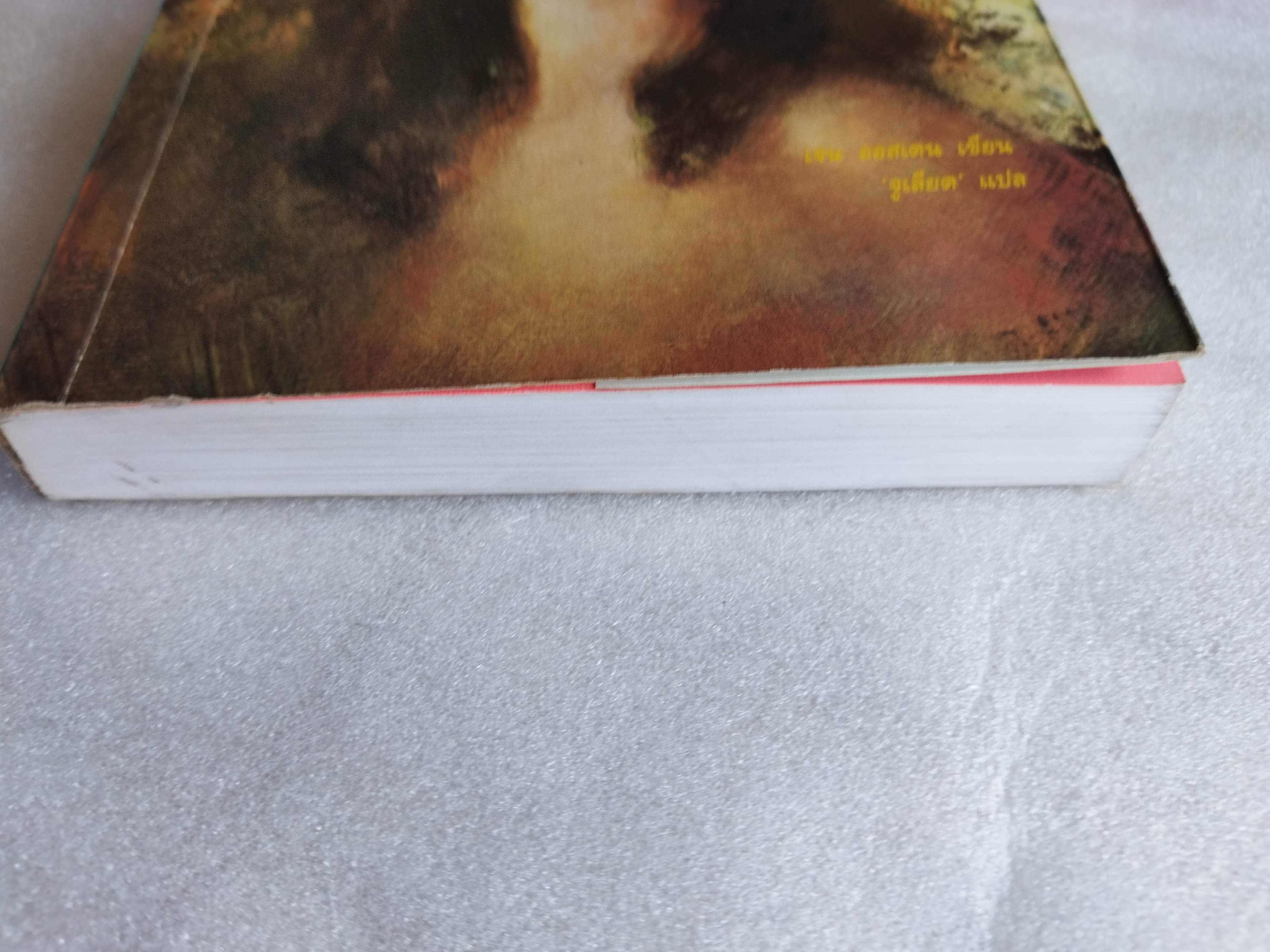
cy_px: 490
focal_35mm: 28
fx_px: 1027
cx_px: 618
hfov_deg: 63.4
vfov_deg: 49.7
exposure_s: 1/60
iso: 119
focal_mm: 4.71
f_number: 1.79
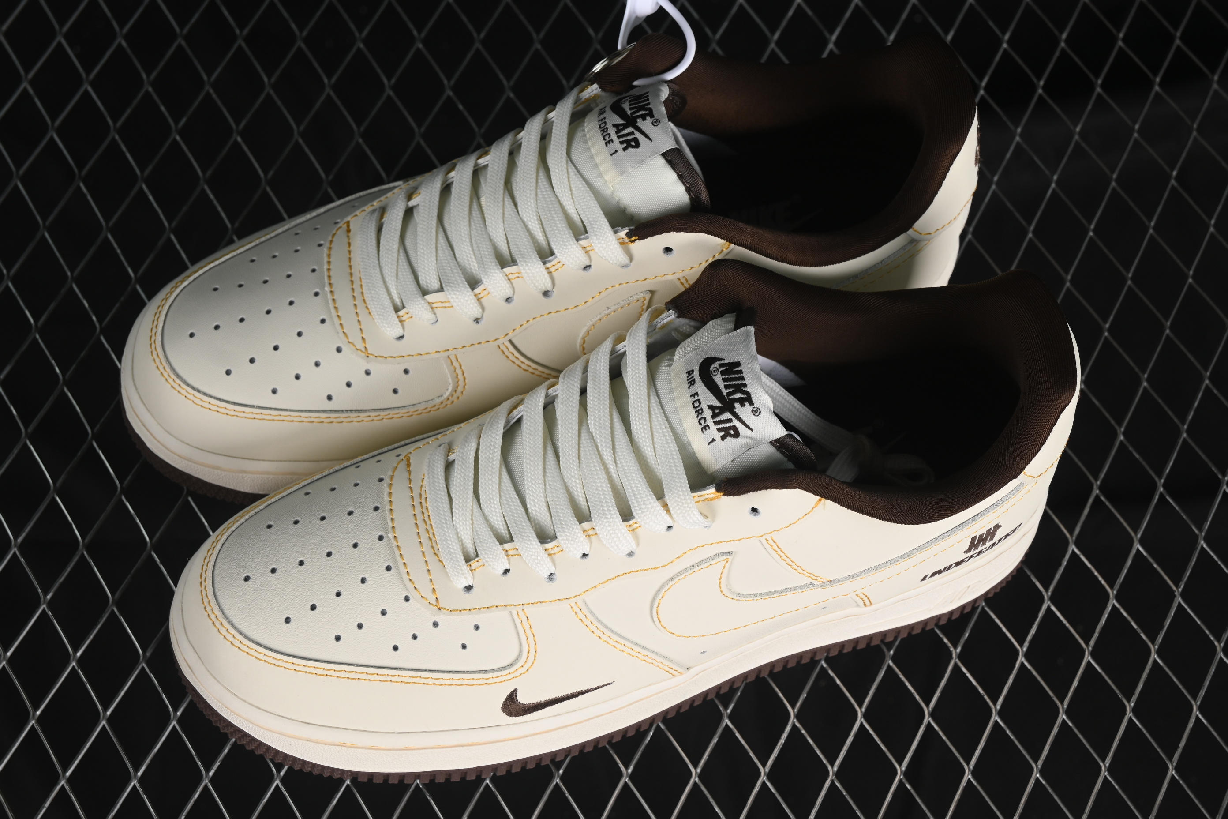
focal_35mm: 75
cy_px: 410
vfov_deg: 18.2
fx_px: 2558
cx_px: 614
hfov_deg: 27.0
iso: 160
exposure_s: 1/60
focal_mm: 50
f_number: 8
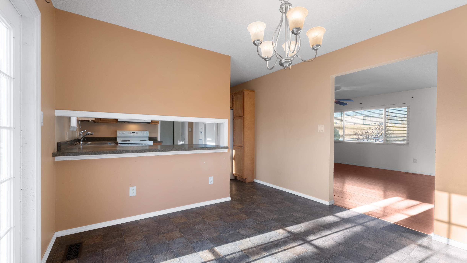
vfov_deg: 67.1
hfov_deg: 99.4
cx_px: 236
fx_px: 198
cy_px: 132
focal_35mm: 16
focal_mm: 10
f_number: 9
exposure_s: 1/8
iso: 200
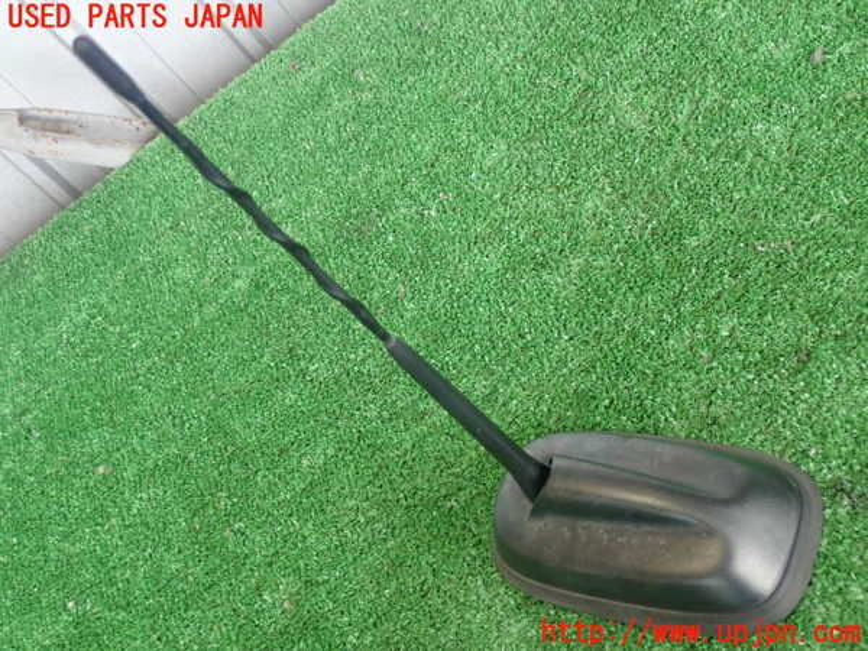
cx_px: 434
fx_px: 1329
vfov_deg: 27.5
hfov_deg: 36.2
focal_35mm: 53
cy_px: 326
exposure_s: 1/80
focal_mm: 9.61
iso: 800
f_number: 3.4
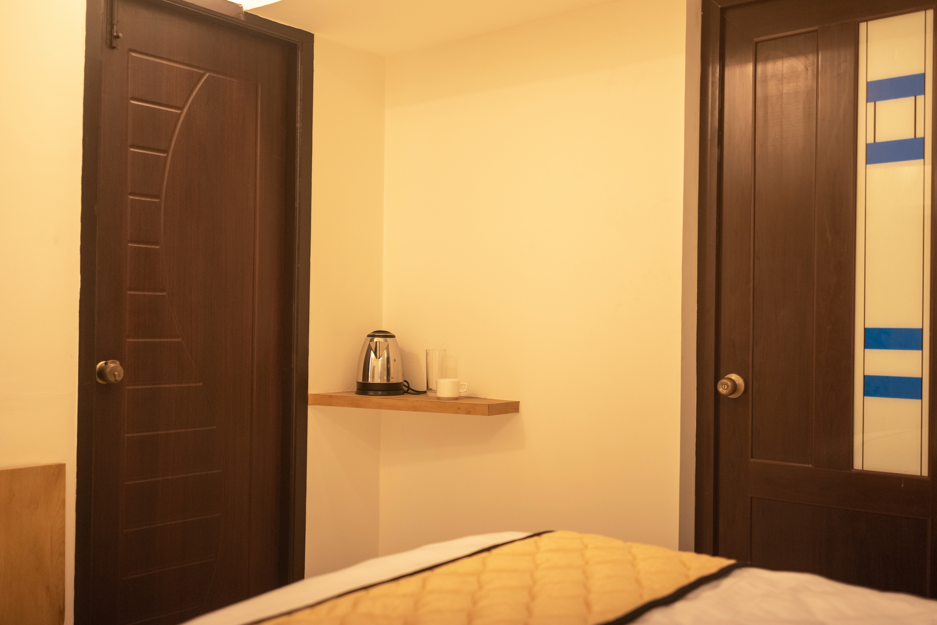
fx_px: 937
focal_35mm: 36
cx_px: 479
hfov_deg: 53.1
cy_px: 319
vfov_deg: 36.9
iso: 800
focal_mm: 35
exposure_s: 1/320
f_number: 2
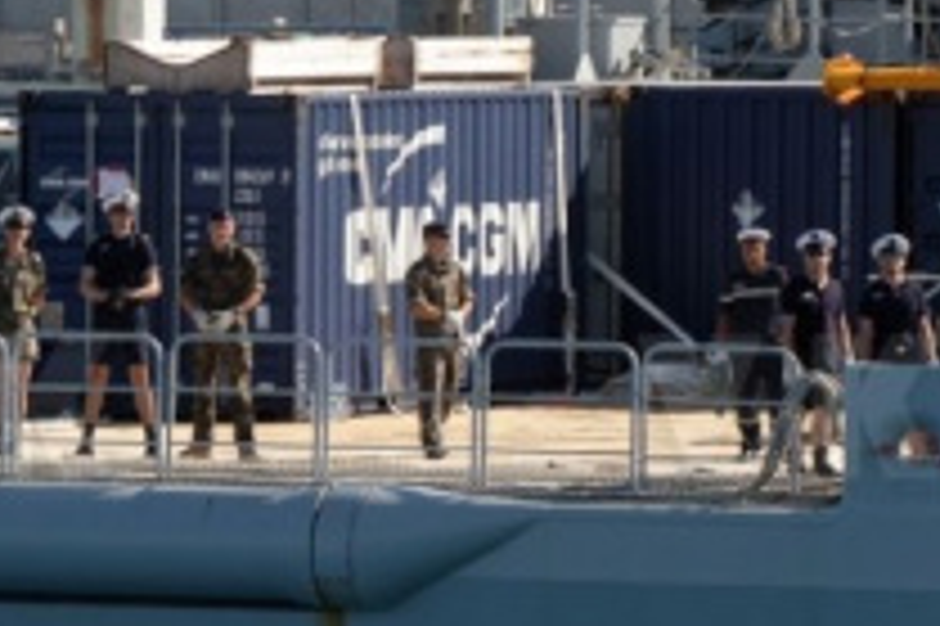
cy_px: -140
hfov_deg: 5.1
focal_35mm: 401
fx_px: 10462
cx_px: 783
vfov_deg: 3.4
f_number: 9
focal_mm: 70
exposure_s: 1/250
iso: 160
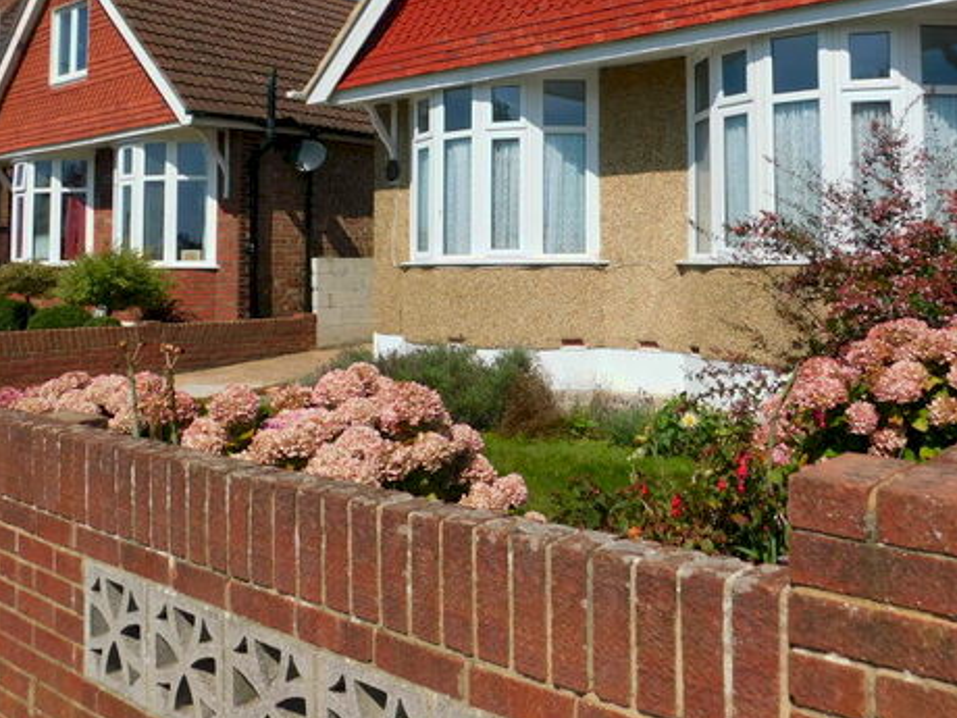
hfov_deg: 52.6
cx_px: 489
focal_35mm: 35
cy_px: 224
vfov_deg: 40.1
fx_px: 968
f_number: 6
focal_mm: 4
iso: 125
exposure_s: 1/800
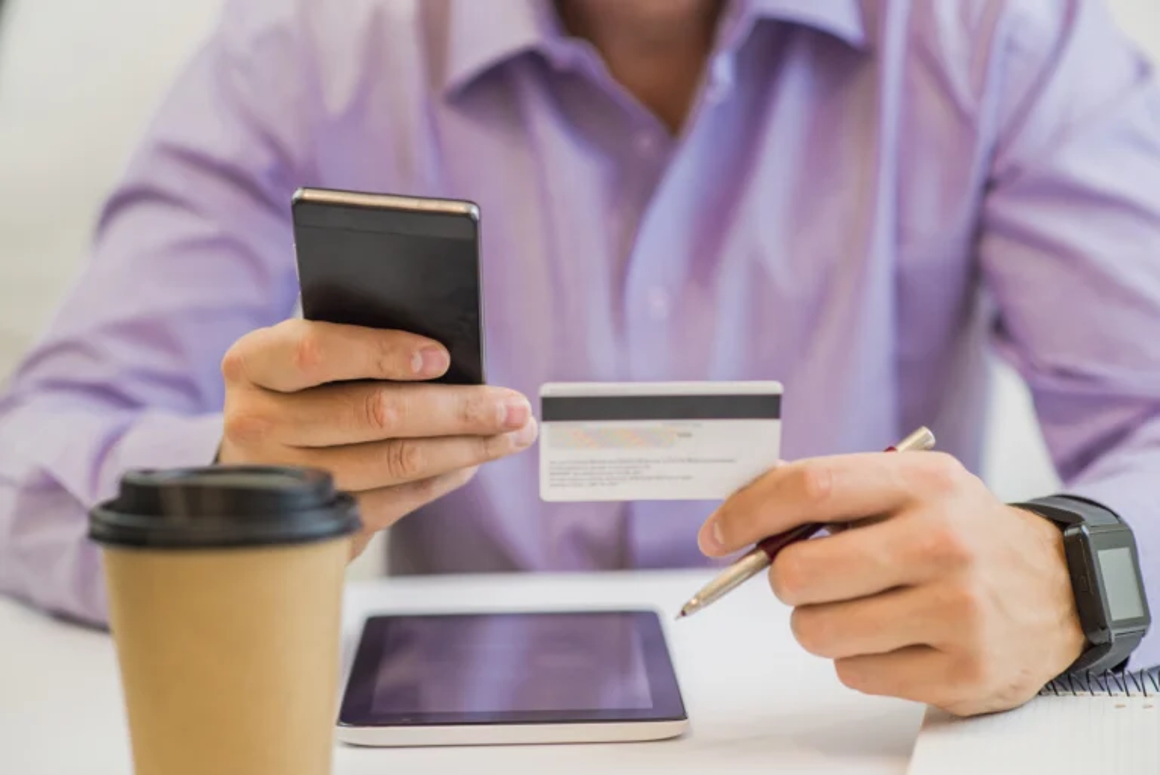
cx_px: 580
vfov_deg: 16.1
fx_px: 2740
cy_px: 388
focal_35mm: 85
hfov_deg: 23.9
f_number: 2.8
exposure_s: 1/100
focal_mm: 85
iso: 320
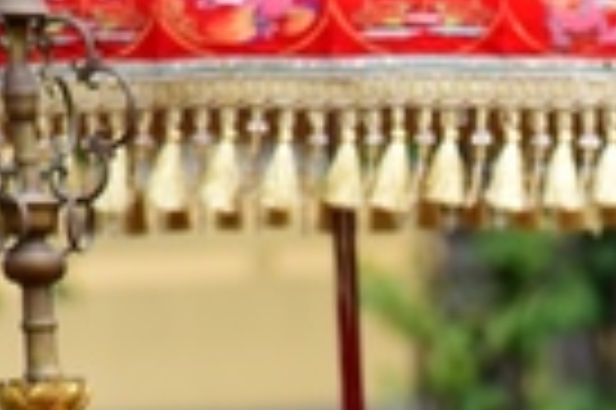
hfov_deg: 3.6
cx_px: 944
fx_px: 9759
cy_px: 969
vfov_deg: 2.4
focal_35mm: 571
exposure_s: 1/100
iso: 100
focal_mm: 120
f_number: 4.5
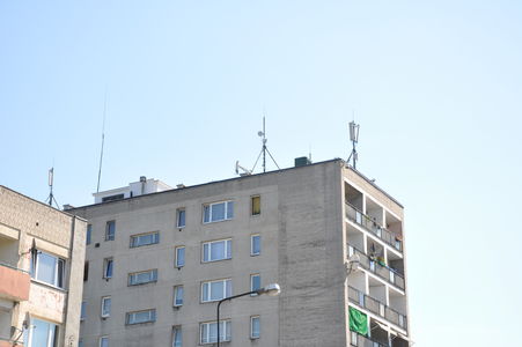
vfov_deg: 18.2
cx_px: 261
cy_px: 174
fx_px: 1087
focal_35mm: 75
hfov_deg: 27.0
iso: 200
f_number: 8
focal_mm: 50
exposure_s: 1/250
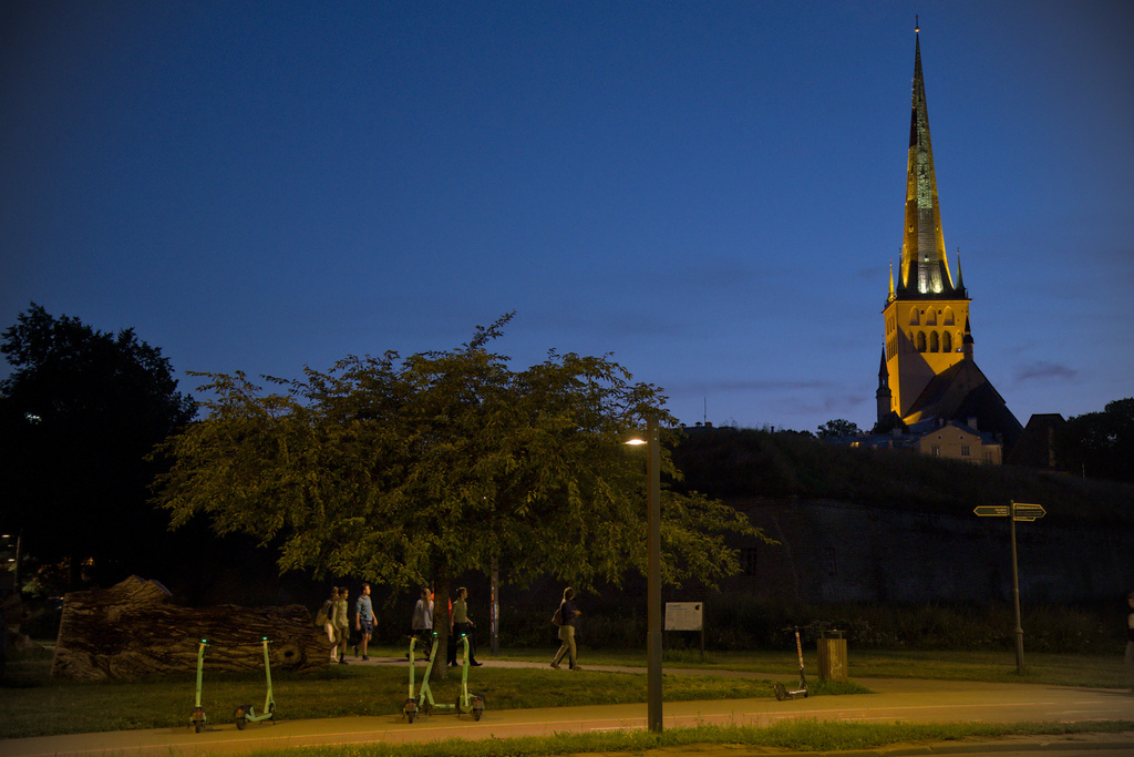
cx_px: 567
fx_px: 1575
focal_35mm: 50
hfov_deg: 39.6
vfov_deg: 27.0
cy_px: 378
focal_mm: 33
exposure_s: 1/30
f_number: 2.8
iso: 3200
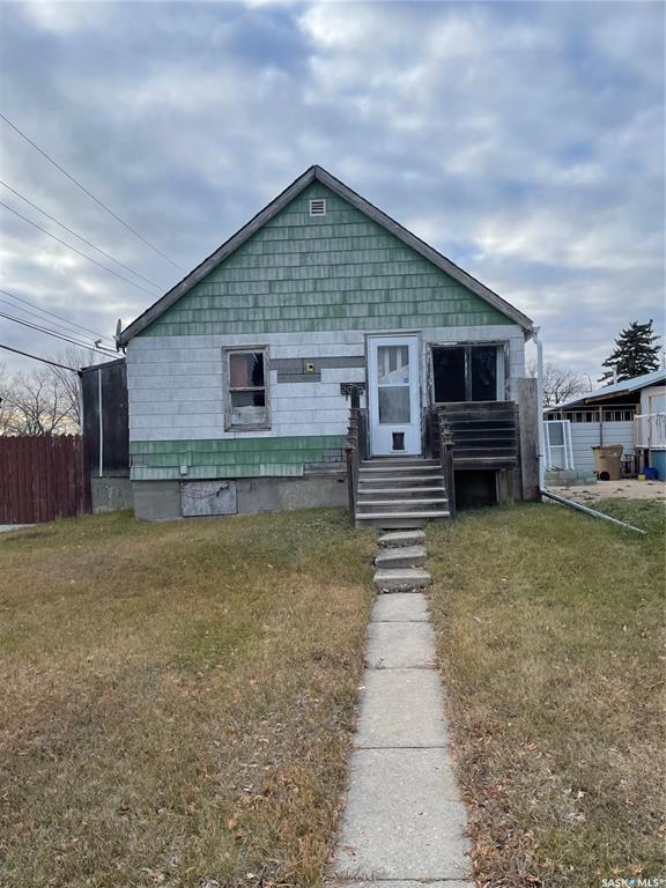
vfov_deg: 67.3
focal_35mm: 26
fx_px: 667
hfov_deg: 53.1
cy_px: 444
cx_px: 333
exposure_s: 1/861
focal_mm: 4.2
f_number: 1.6
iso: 32
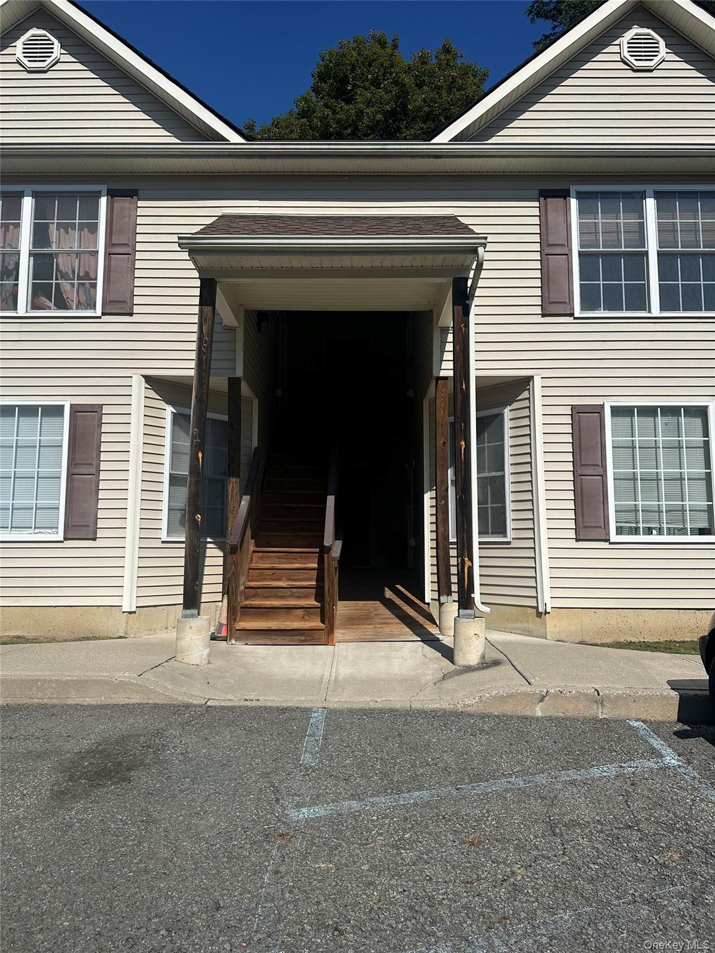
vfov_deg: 71.6
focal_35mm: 24
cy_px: 476
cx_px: 358
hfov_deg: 56.8
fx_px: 661
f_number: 1.78
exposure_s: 1/7576
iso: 80
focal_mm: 6.86
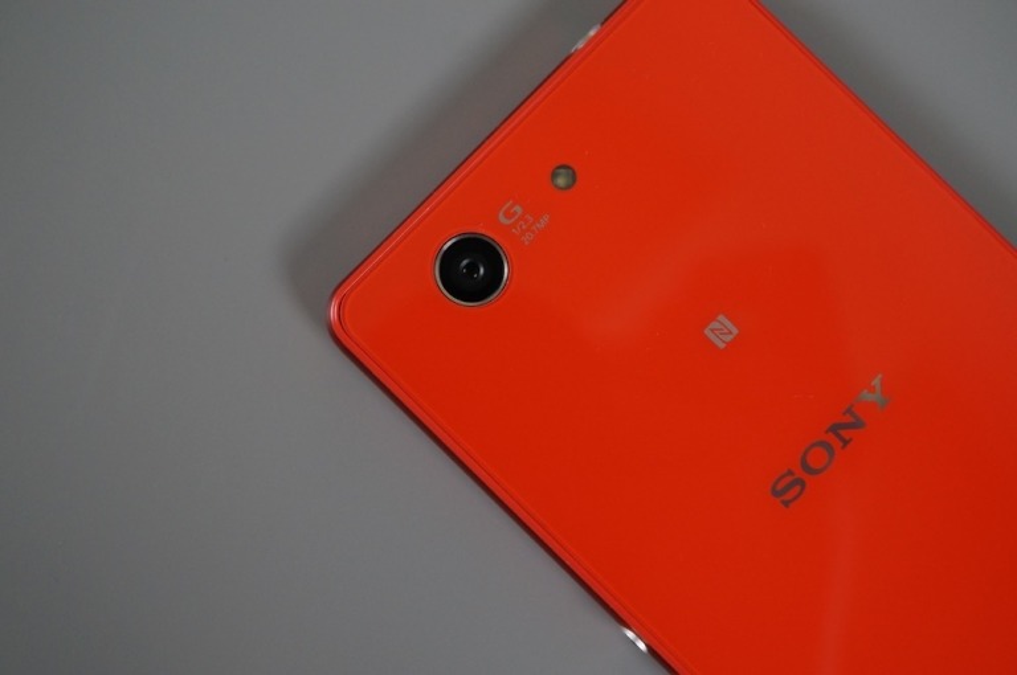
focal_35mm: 45
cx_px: 508
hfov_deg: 43.7
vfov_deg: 29.8
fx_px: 1270
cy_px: 338
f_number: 5.6
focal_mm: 30
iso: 640
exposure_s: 1/60
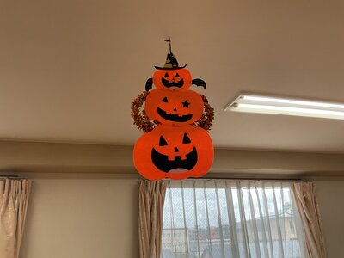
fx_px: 288
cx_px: 172
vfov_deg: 48.2
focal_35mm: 29
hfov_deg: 61.7
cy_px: 129
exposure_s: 1/100
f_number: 1.8
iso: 25
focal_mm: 3
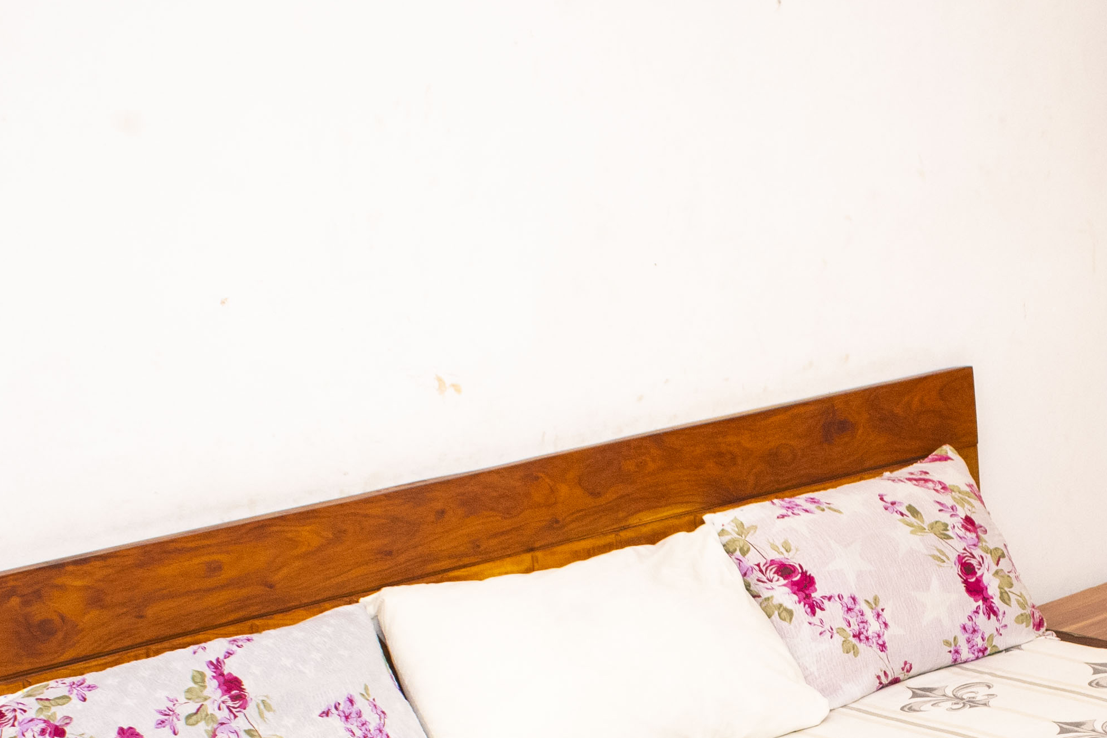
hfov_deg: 24.4
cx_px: 881
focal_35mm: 82
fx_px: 2521
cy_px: 845
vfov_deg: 16.1
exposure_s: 1/80
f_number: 3.5
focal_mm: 18
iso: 800
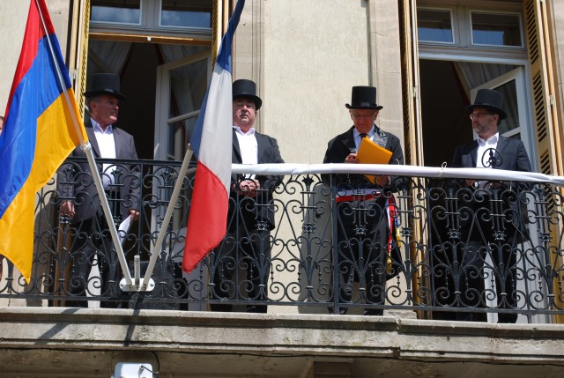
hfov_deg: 25.9
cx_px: 282
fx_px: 1224
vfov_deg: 17.6
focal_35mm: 78
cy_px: 189
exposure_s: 1/250
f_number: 8
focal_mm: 52
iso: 100
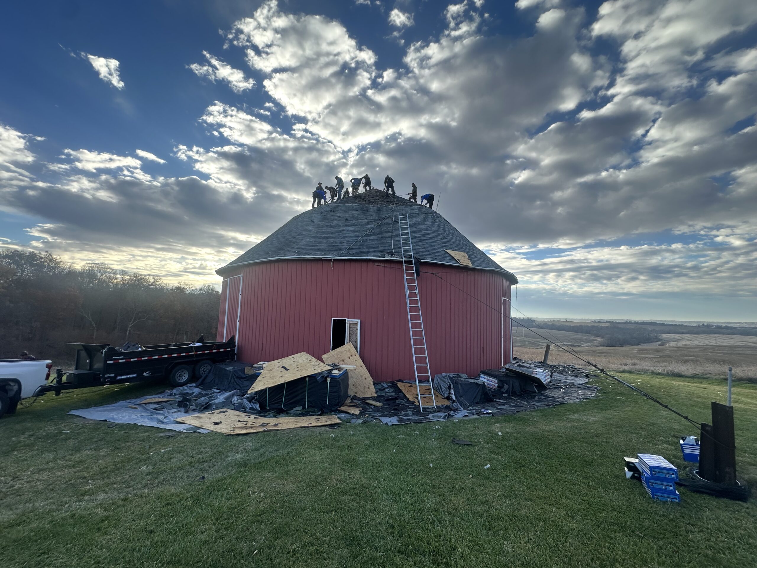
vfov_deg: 85.7
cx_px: 378
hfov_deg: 102.1
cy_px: 284
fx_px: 306
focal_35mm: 14
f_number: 2.2
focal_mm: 2.22
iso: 40
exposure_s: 1/506
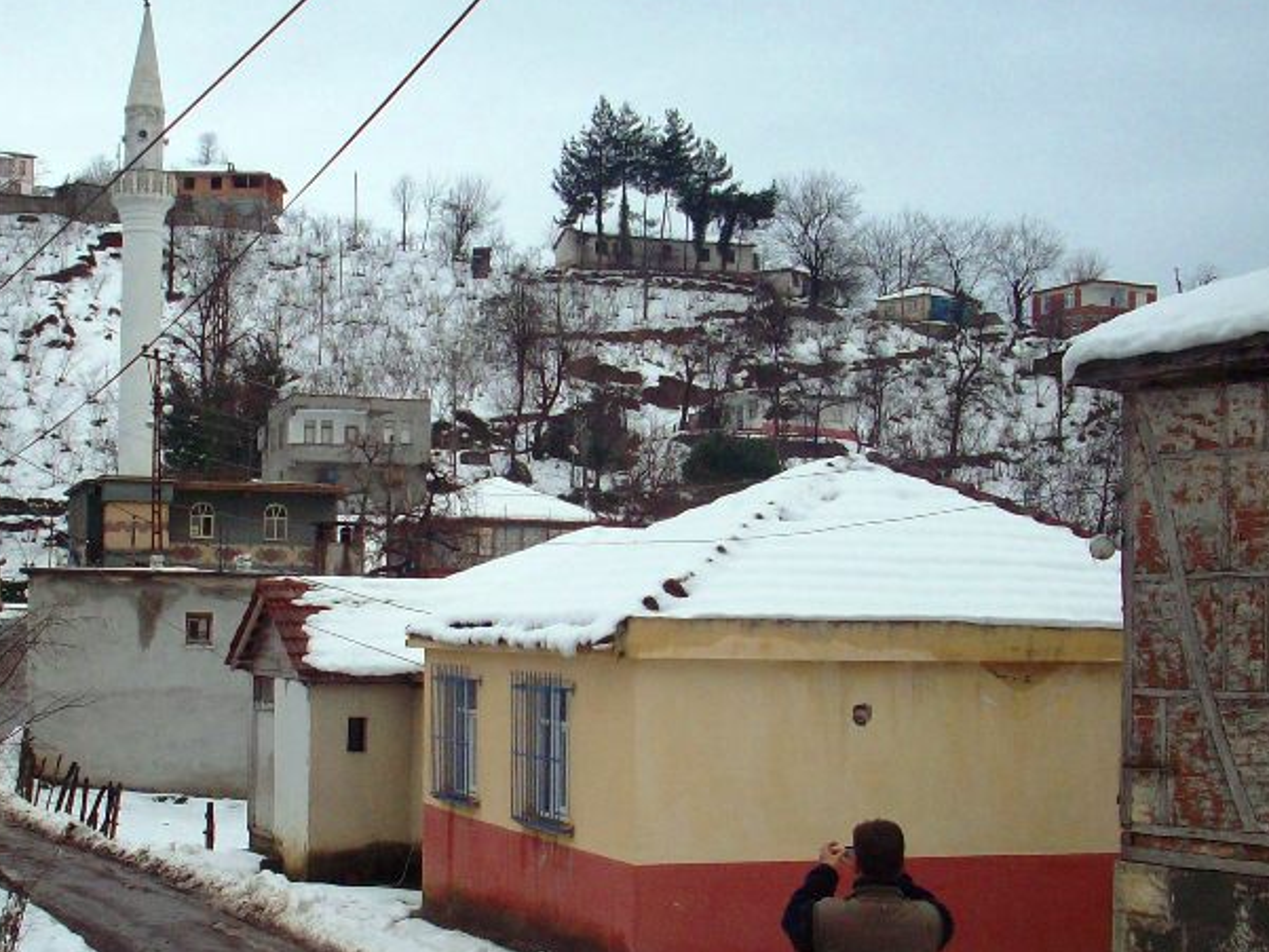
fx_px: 2310
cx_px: 439
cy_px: 652
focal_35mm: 63
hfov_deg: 30.5
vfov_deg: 23.2
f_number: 2.8
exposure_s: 1/355
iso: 80
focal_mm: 6.2
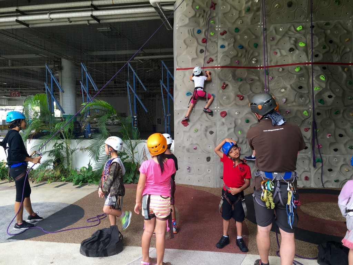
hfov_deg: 61.7
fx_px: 296
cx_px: 176
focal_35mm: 29
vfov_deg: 48.2
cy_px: 132
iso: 25
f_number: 2.2
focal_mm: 4.15
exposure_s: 1/50
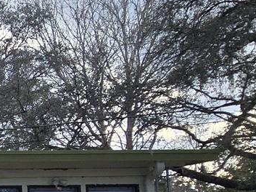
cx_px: -181
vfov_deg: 23.3
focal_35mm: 59
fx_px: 436
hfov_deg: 22.5
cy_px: 212
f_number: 2.2
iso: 50
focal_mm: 2.2
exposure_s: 1/746
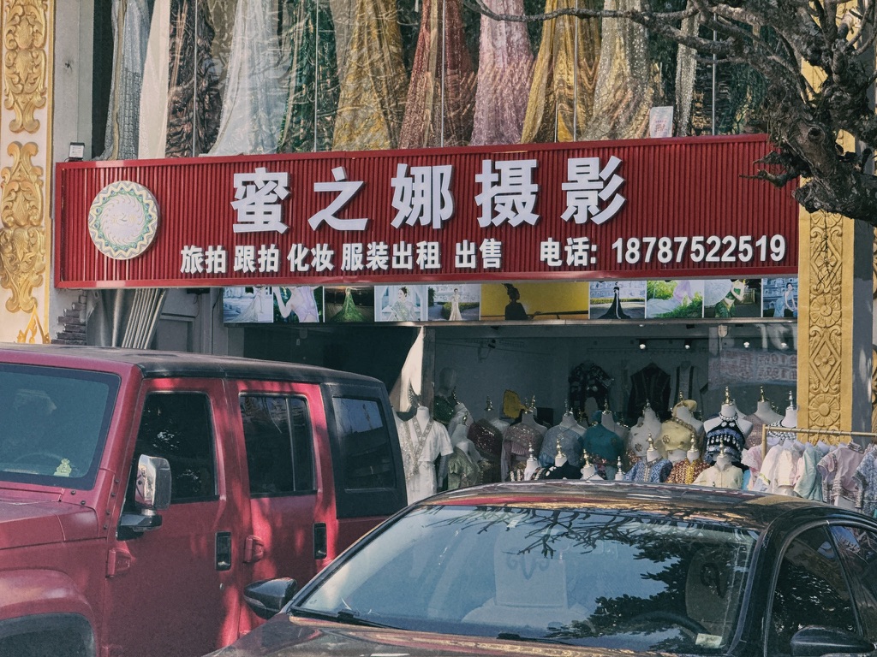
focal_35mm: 120
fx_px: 3040
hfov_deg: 16.4
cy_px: 328
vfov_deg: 12.3
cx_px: 438
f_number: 2.8
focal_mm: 15.66
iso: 64
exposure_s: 1/351
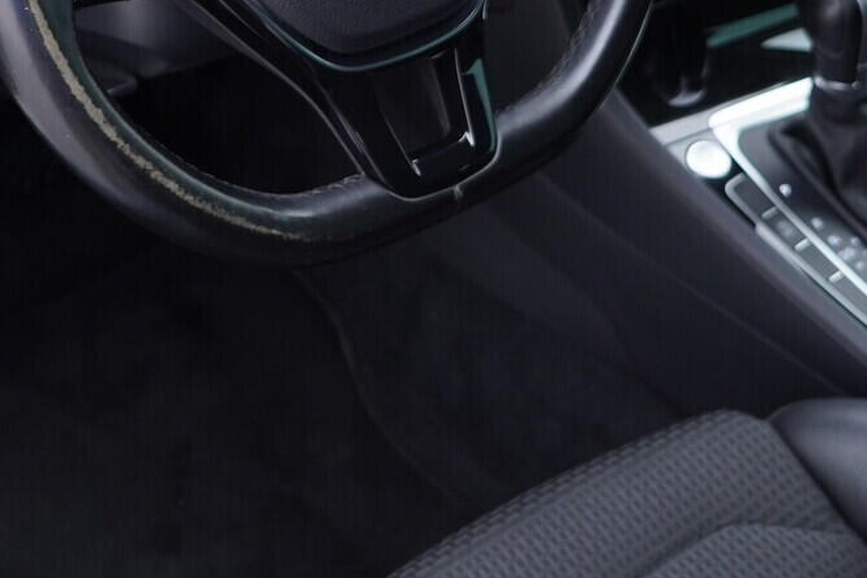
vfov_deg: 17.0
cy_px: -46
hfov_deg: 26.0
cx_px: 405
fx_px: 1878
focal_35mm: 78
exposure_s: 1/40
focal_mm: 24
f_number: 2.8
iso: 200
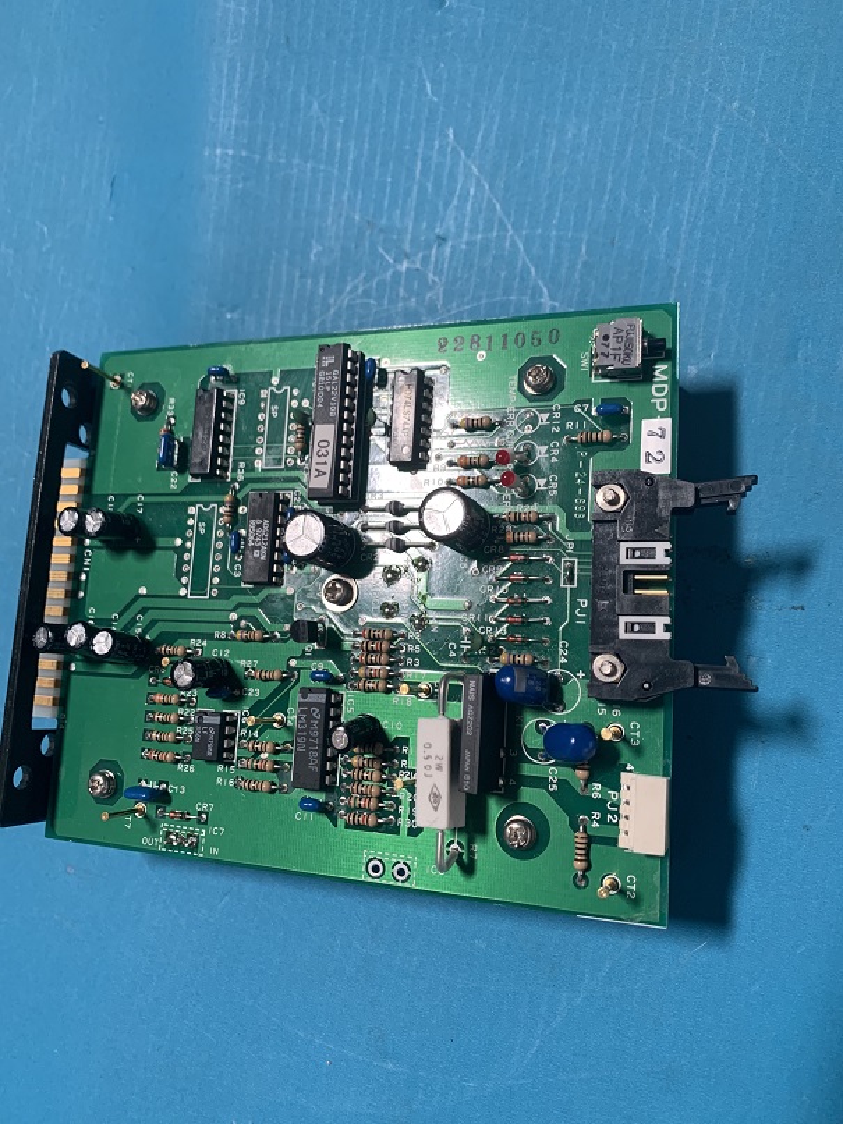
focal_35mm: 26
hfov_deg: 53.1
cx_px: 422
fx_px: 844
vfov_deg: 67.3
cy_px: 562
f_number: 1.8
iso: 100
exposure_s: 1/62
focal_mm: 4.25
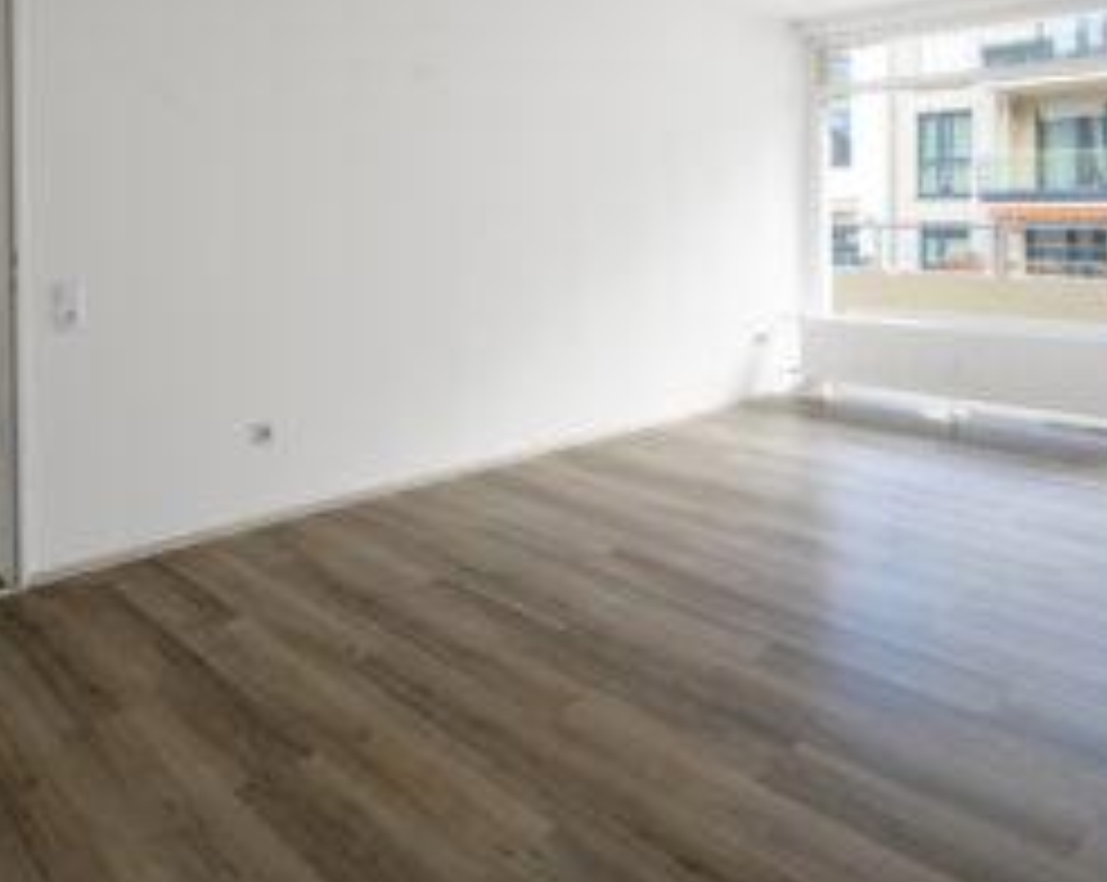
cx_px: 612
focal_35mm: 29
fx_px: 946
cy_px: 216
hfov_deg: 60.5
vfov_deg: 48.0
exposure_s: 1/15
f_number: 9
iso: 250
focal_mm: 15.5
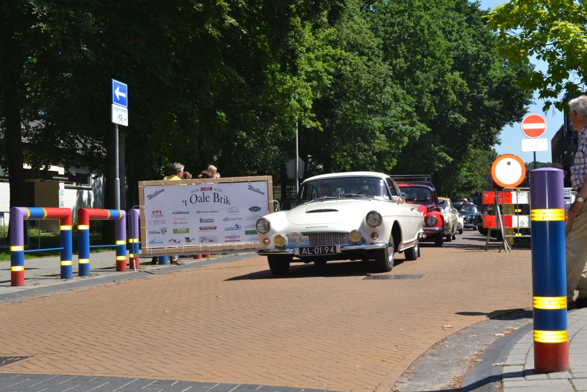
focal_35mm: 54
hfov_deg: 36.9
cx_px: 294
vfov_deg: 25.1
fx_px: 881
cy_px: 196
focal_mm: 36
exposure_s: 1/200
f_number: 8
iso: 100
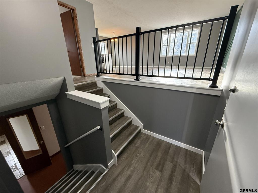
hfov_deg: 102.1
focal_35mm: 14
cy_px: 96
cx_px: 129
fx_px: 104
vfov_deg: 85.7
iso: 400
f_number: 2.2
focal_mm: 2.22
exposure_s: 1/60
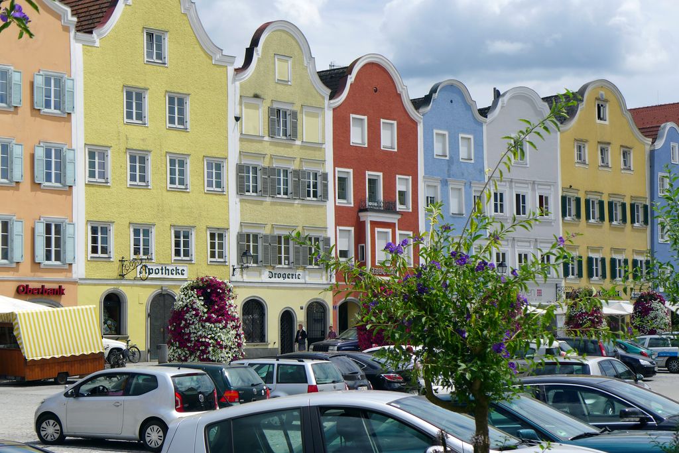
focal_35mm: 90
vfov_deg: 15.2
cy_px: 226
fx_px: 1698
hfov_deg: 22.6
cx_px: 340
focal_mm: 17.7
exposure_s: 1/1600
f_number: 3.2
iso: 80
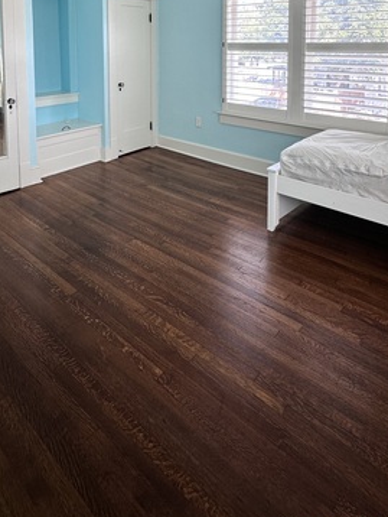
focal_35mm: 25
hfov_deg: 54.8
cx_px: 173
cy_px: 74
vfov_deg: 61.0
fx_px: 373
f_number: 2.2
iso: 64
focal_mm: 2.22
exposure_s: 1/99
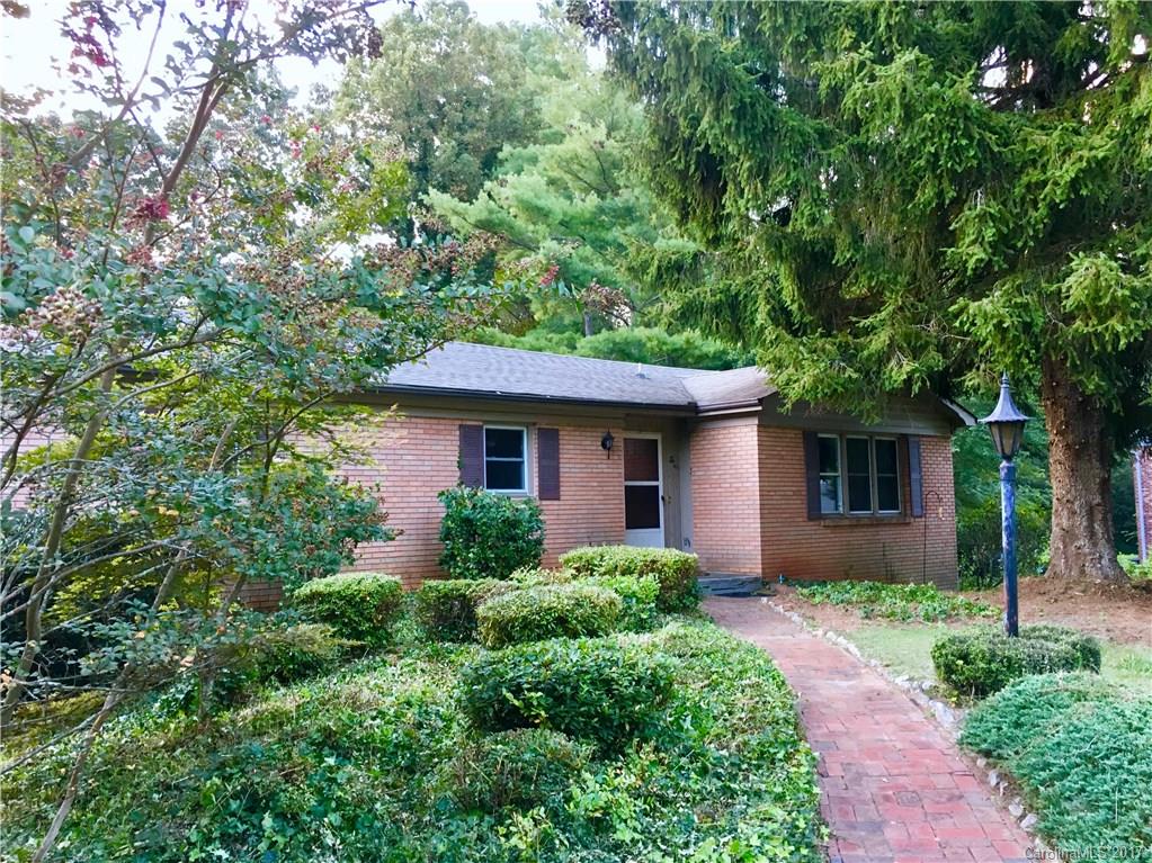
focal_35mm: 29
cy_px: 432
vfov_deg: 48.2
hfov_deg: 61.7
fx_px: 965
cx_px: 576
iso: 64
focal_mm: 4.15
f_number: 2.2
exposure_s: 1/30
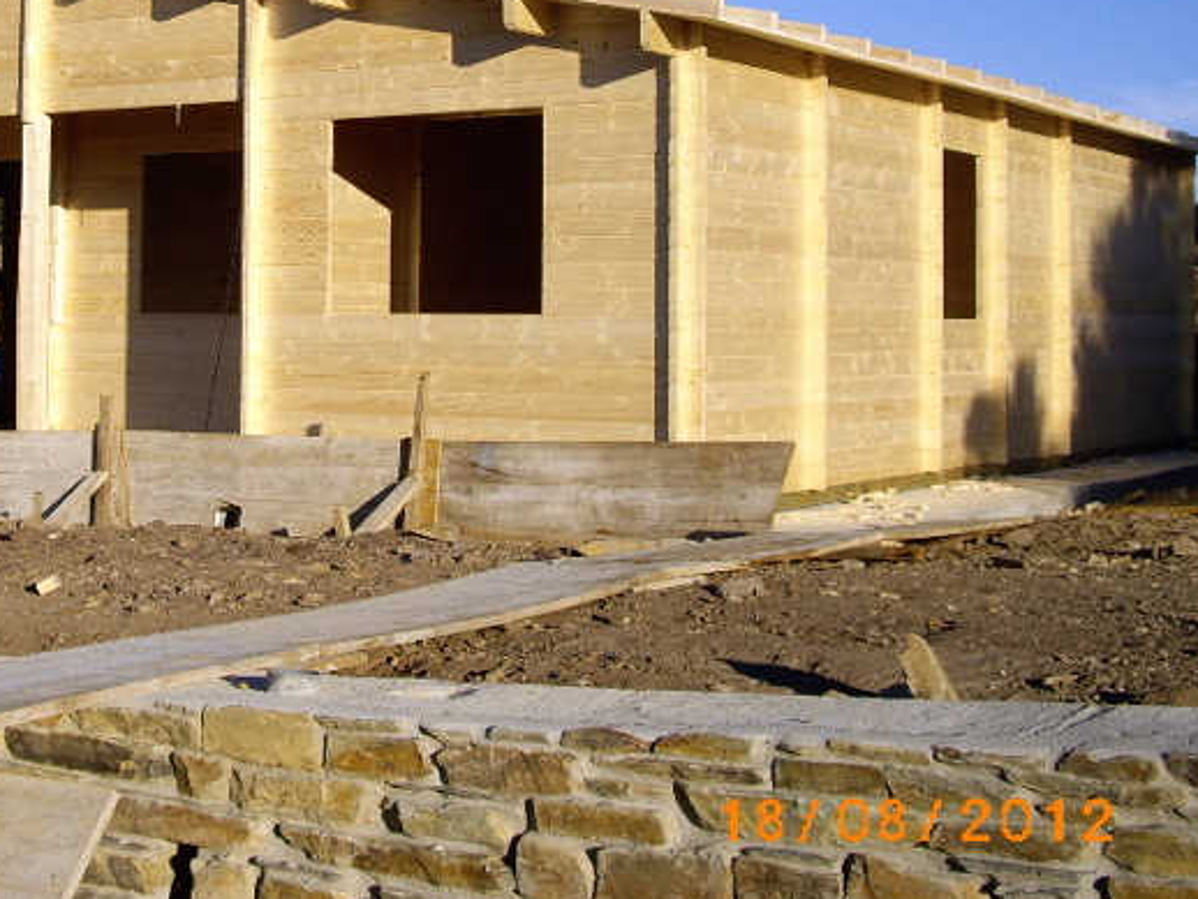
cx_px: 287
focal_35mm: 66
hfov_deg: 28.9
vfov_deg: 22.0
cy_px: 211
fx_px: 2285
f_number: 8
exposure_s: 1/160
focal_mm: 7.9
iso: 64
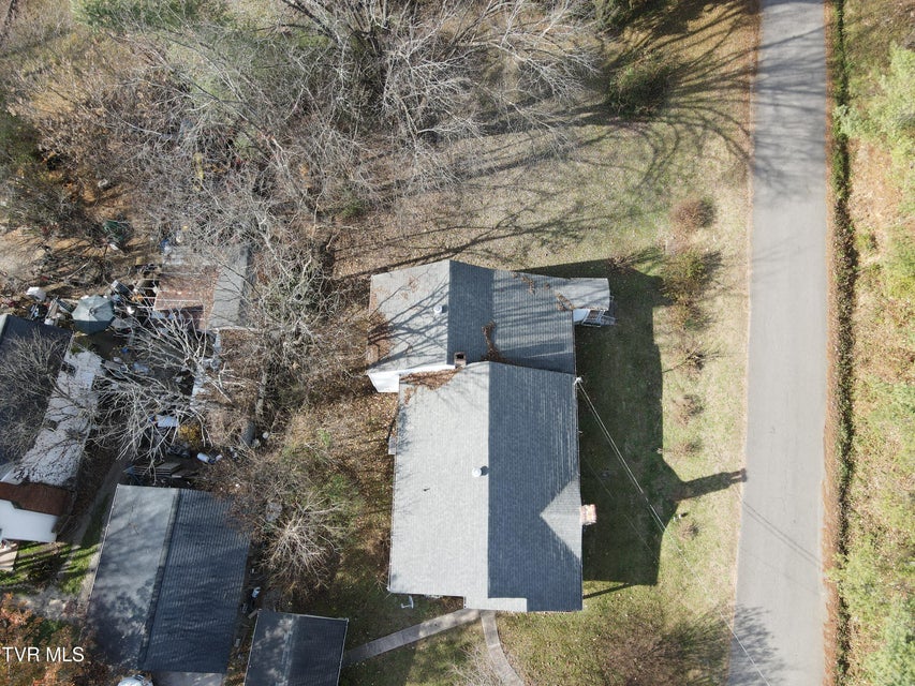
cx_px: 458
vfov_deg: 56.8
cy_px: 343
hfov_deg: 71.6
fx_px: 634
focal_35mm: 24
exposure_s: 1/160
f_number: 2.8
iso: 100
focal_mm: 4.5
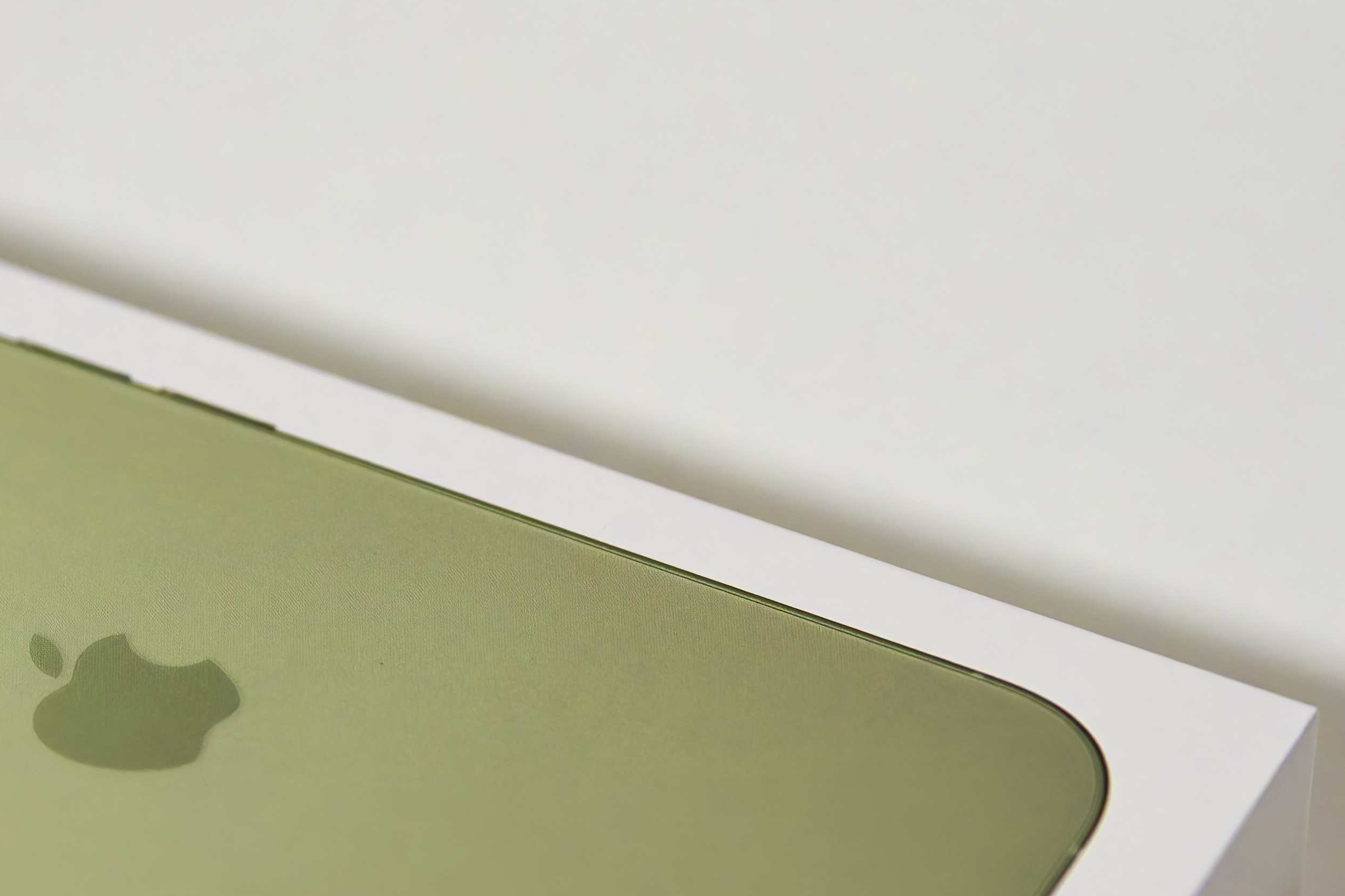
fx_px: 6612
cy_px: 779
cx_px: 109
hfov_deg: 11.5
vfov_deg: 7.7
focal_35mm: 177
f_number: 4
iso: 2000
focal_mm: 74
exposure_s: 1/160
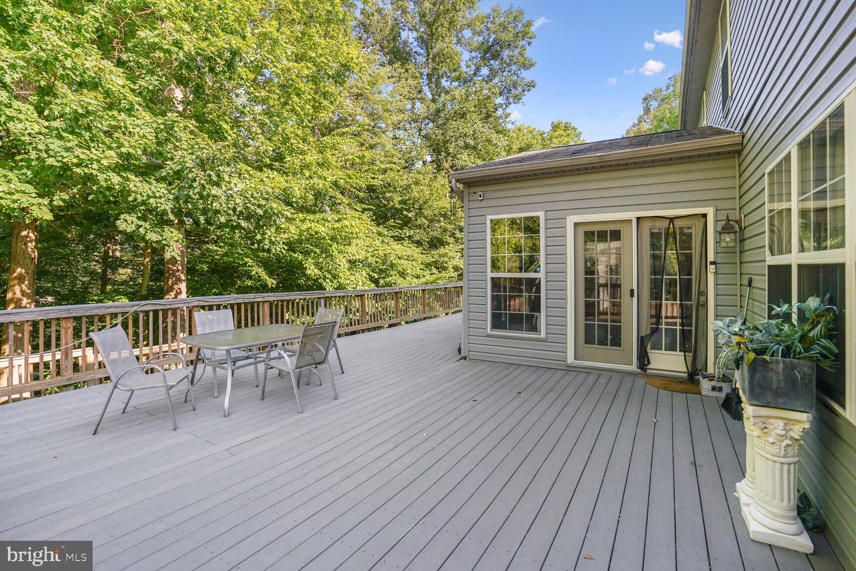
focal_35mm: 16
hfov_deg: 96.7
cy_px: 286
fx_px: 380
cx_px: 428
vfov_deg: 73.7
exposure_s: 1/200
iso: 400
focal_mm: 16
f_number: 9
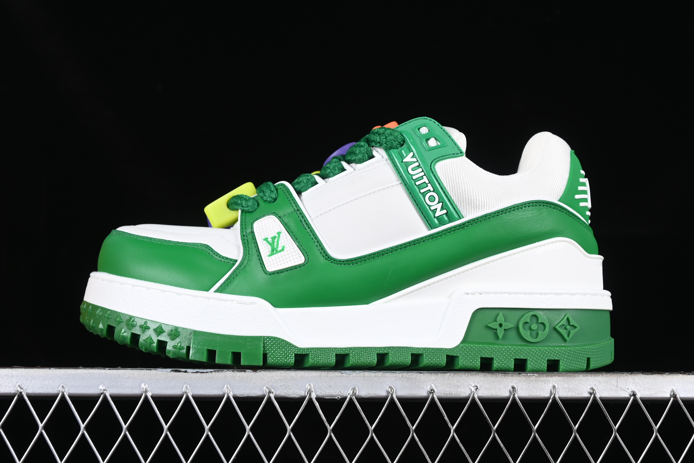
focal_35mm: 75
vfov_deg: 18.2
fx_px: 1446
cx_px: 347
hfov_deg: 27.0
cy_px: 232
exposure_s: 1/80
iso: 160
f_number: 7.1
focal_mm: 50
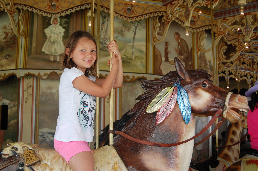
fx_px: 408
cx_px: 129
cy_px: 86
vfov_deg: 23.7
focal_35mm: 57
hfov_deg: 35.1
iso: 400
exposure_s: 1/125
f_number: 5.6
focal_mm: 38
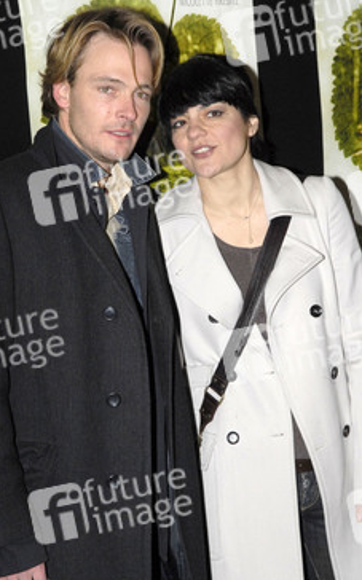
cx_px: 158
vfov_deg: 22.4
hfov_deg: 14.1
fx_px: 1463
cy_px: 268
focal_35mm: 93
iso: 640
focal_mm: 55
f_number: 5.6
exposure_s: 1/100
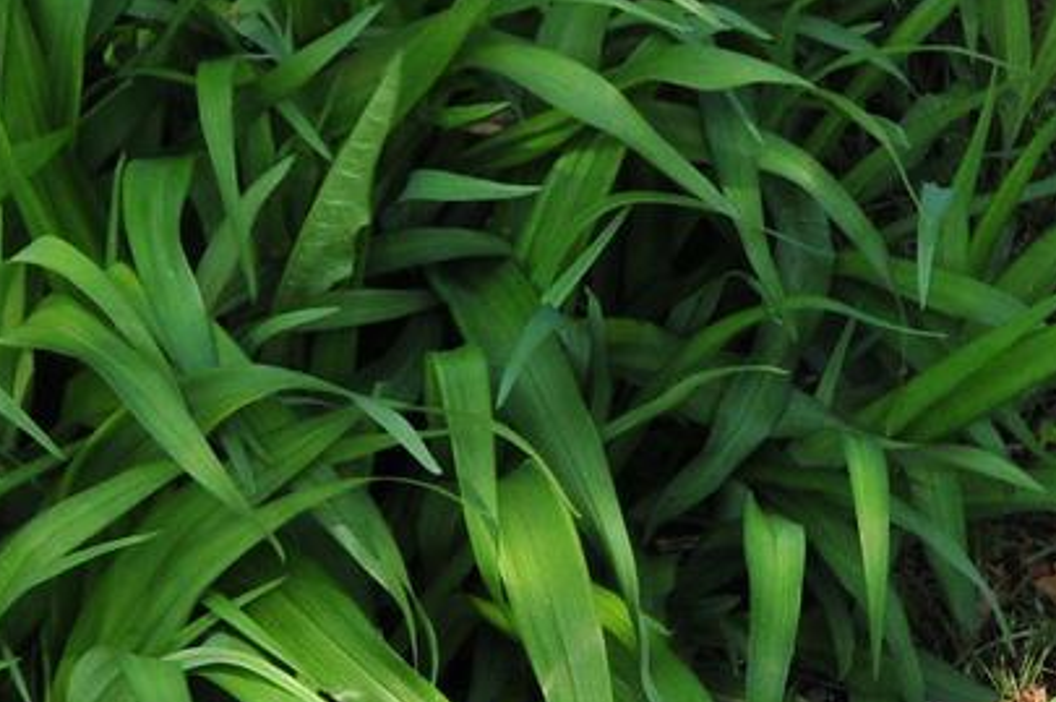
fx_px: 5332
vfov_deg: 7.3
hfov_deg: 11.2
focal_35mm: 182
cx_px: -52
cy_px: -488
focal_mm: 24
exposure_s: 1/250
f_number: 8
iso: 400
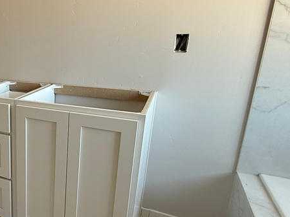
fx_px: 268
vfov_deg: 44.2
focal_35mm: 32
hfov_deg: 46.5
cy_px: 108
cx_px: -6
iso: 125
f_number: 2.2
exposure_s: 1/99
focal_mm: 2.22
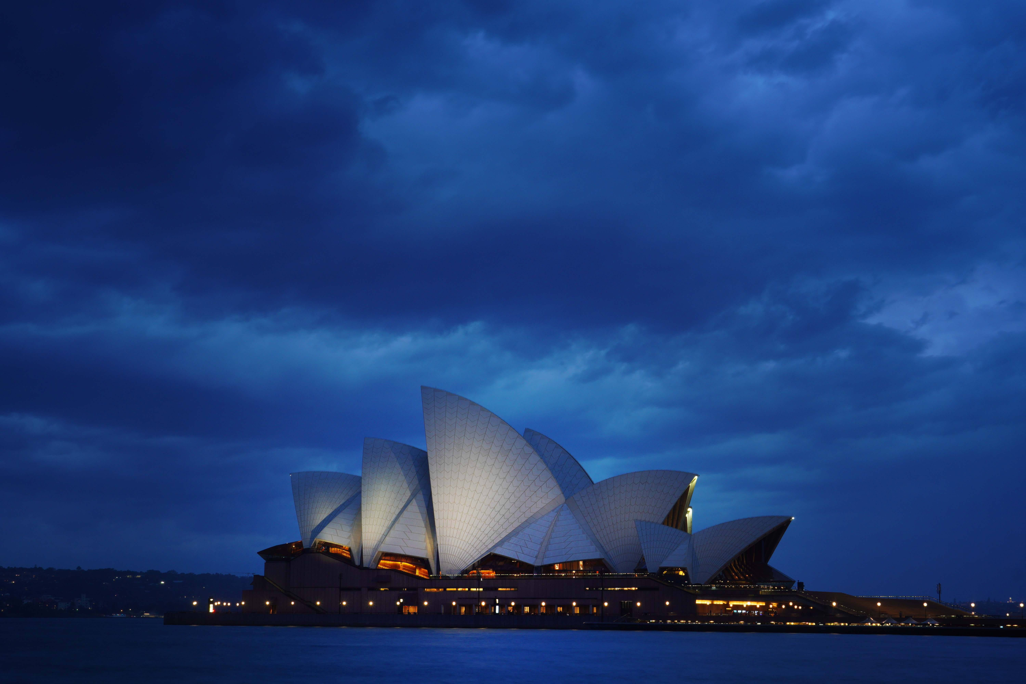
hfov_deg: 35.1
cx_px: 513
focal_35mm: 57
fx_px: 1624
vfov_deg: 23.8
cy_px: 342
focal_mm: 38
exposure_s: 2.5
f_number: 11
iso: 125
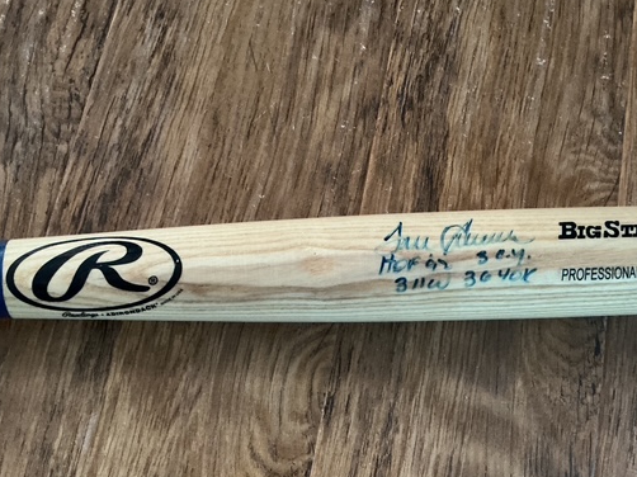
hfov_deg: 50.1
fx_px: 681
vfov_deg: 38.4
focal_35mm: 37
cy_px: 291
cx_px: 351
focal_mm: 3
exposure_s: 1/24
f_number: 1.8
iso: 500
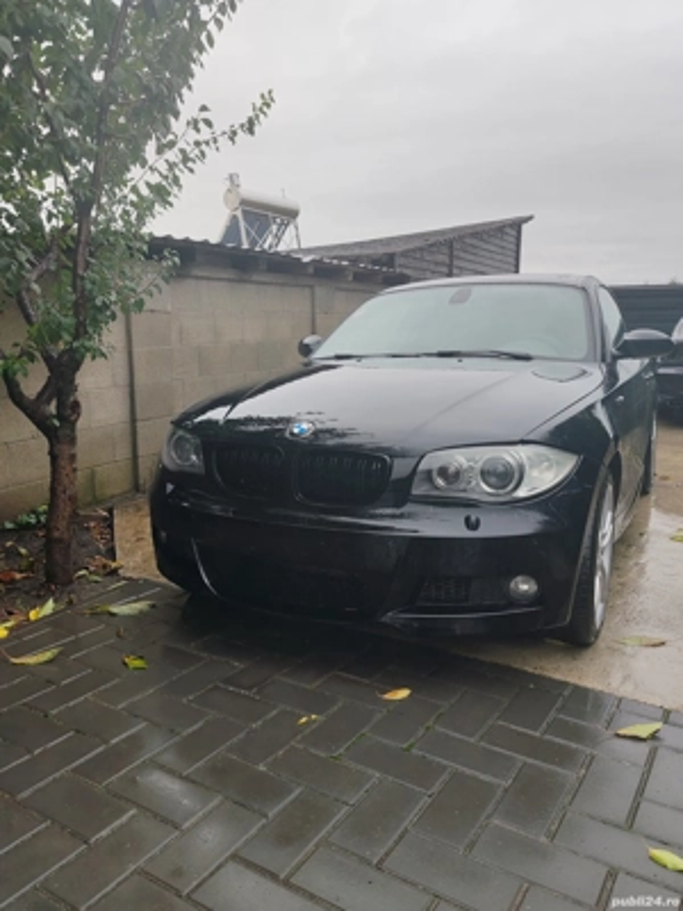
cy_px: 456
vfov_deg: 65.3
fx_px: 710
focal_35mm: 27
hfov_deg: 51.4
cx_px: 342
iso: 50
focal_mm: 6.12
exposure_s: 1/160
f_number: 1.9
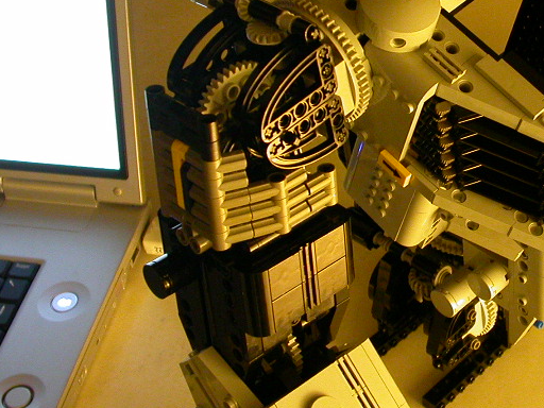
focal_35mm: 76
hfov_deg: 24.7
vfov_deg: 19.3
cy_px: 122
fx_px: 1194
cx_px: 523
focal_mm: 7.85
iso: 231
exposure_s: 1/4.1
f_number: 2.6
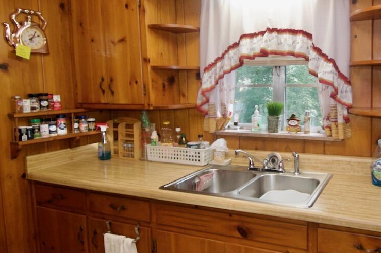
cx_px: 300
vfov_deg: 49.5
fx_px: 275
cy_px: 121
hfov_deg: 63.9
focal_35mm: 26
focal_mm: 10
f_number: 5
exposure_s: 1/100
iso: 800
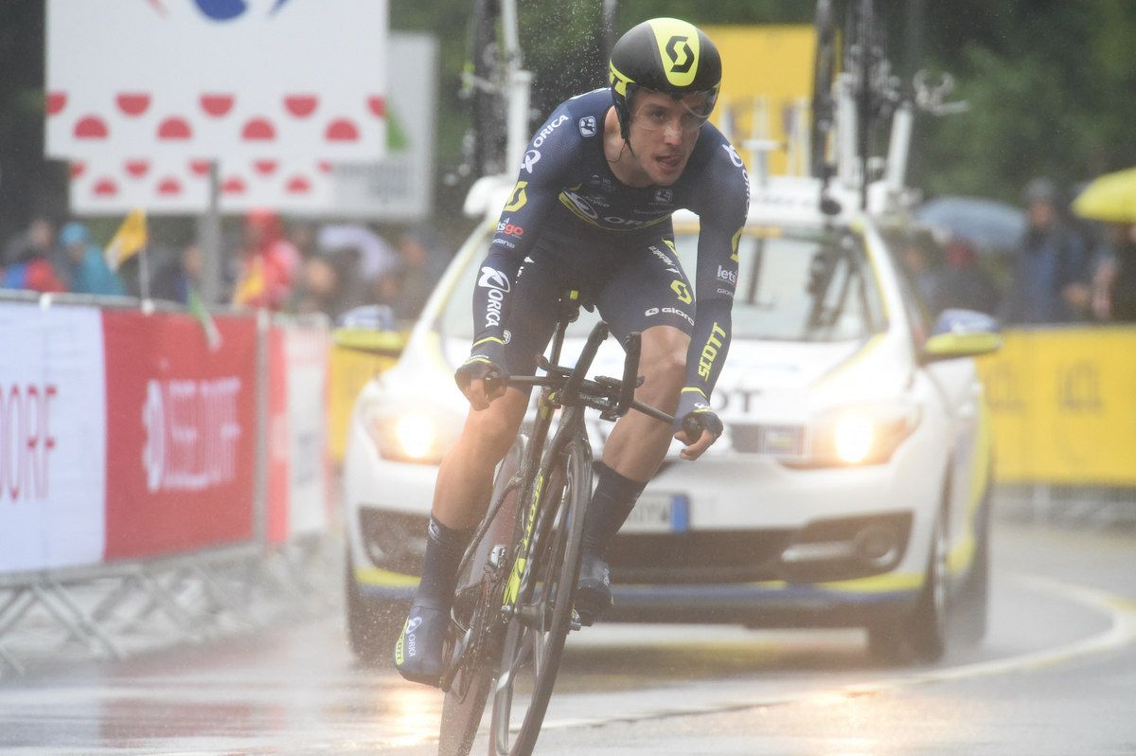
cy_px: 378
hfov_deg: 5.2
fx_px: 12612
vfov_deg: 3.4
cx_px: 568
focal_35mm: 400
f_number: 8
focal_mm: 400
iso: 8000
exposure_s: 1/1000
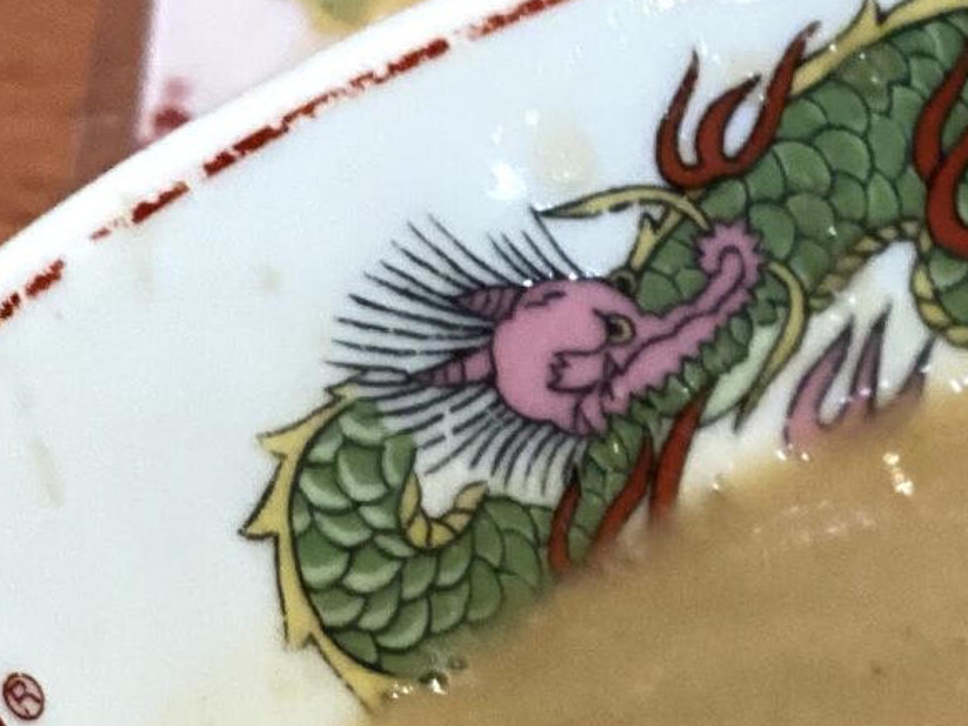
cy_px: 1267
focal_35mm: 229
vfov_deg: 6.4
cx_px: 1744
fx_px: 6405
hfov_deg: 8.3
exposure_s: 1/120
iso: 200
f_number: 2
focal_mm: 6
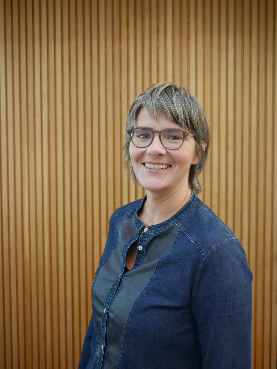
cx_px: 138
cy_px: 184
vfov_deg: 53.9
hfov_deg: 41.8
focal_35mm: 34
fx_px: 363
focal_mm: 17
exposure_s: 1/60
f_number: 3.9
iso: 500
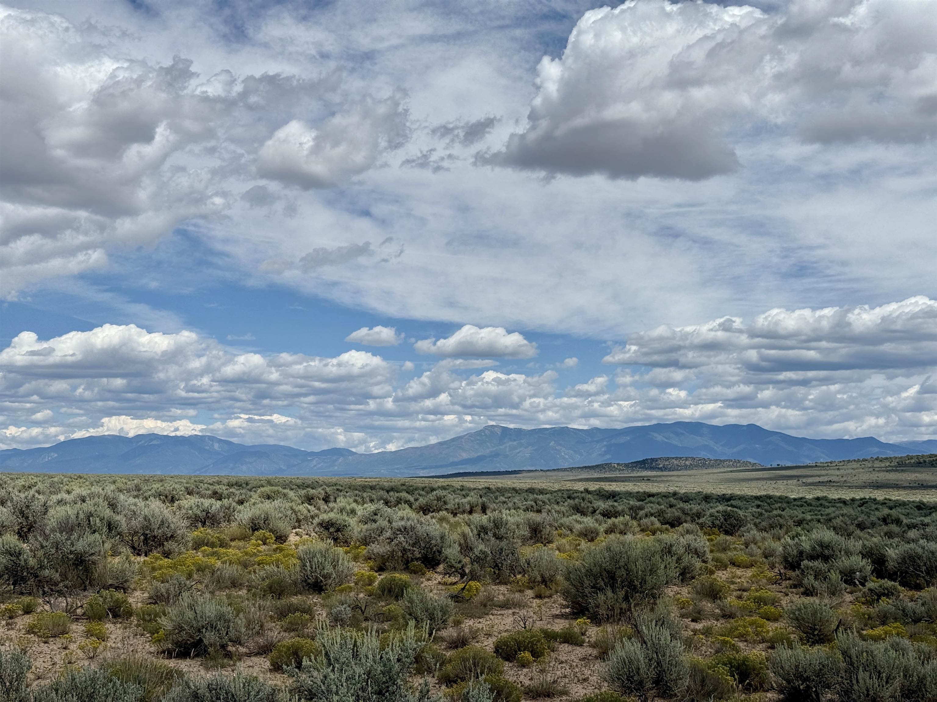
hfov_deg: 39.7
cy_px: 351
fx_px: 1299
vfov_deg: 30.3
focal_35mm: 48
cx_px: 468
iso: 64
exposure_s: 1/11364
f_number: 1.78
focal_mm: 6.76
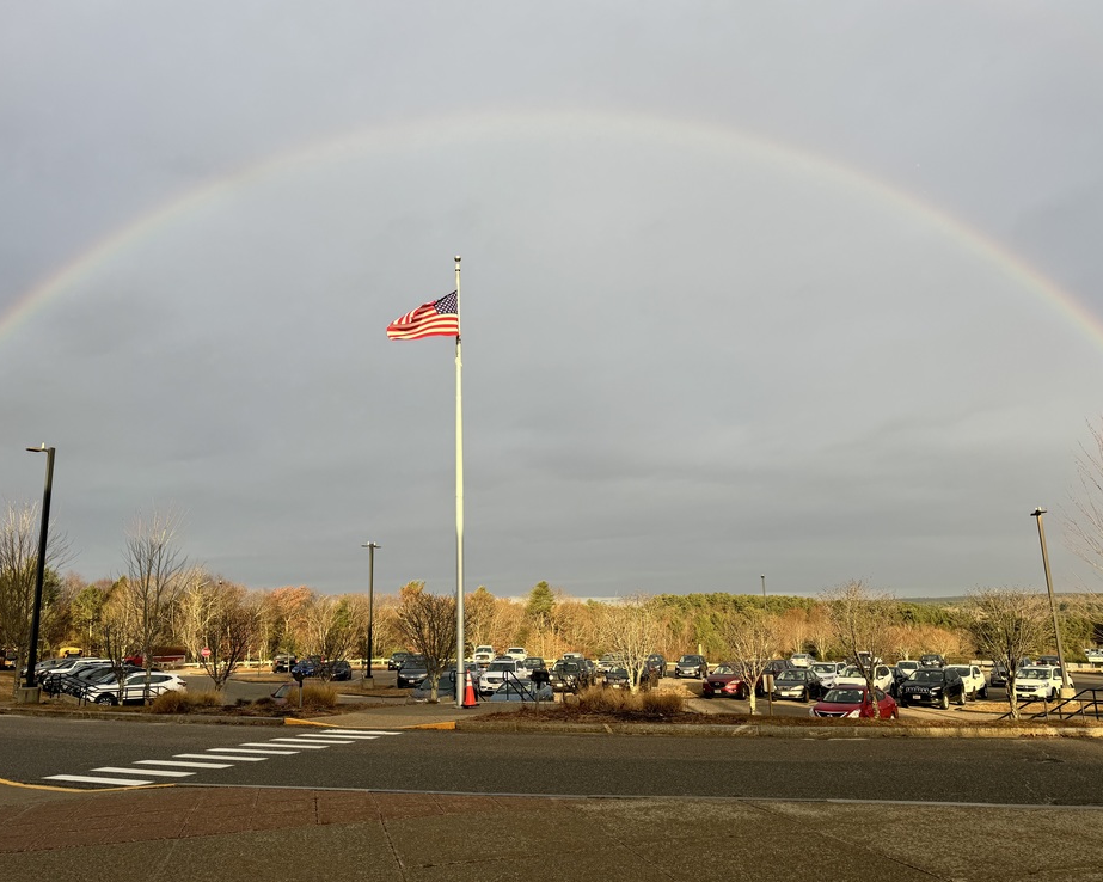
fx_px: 849
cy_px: 440
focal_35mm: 26
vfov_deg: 54.9
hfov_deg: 66.0
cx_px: 539
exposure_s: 1/671
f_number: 1.78
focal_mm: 6.76
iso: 80
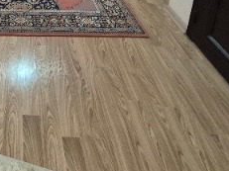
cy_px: -79
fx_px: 298
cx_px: 1
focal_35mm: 45
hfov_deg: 37.7
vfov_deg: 25.2
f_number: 2.2
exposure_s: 1/50
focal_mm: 1.74
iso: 500
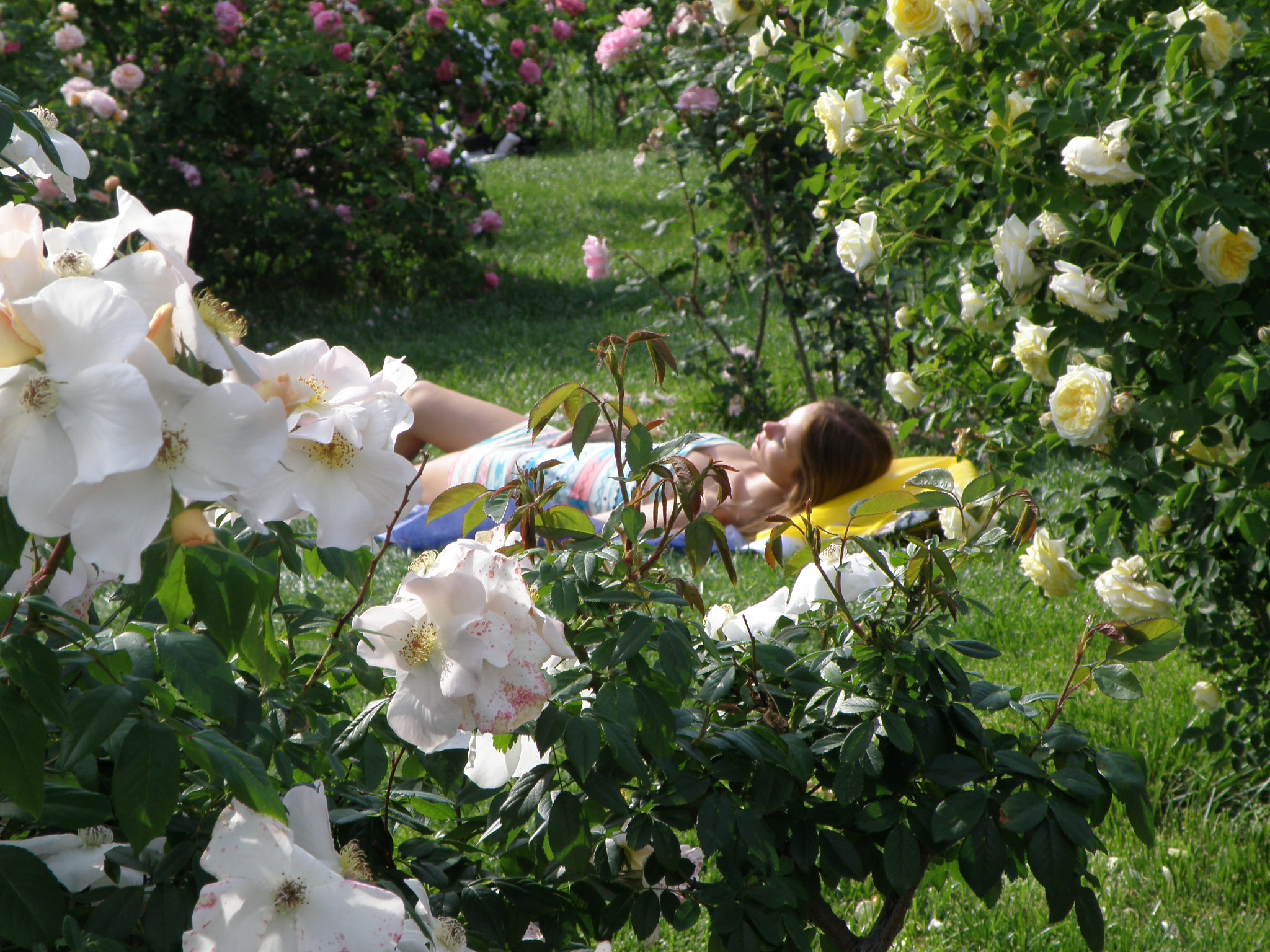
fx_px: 4439
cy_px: 476
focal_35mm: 121
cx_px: 635
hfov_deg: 16.3
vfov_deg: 12.2
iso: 64
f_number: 5.6
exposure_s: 1/200
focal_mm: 21.47
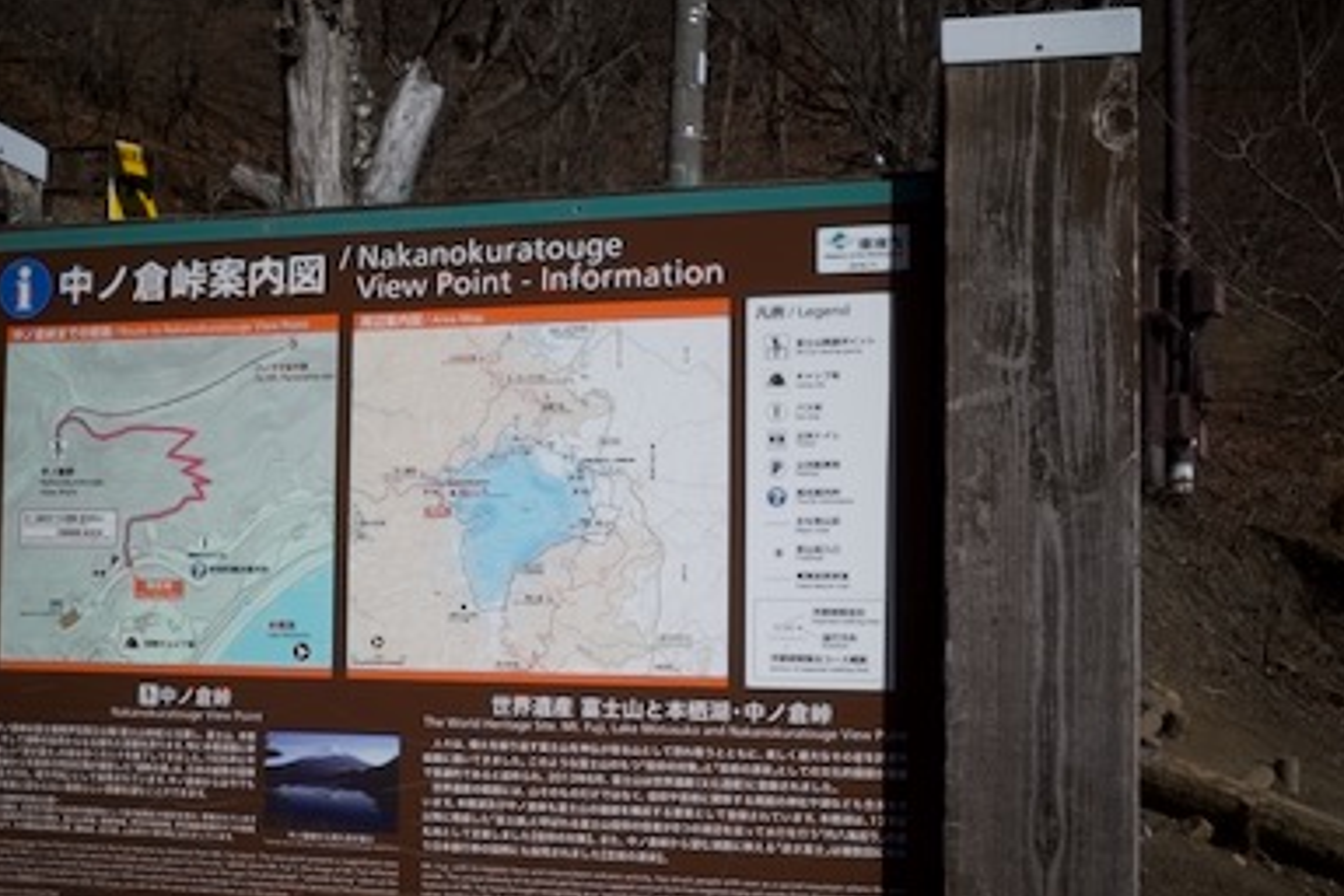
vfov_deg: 37.7
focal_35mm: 35
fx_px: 1307
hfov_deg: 54.4
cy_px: 532
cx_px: 637
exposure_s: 1/1250
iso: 100
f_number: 5.6
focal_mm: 18.3
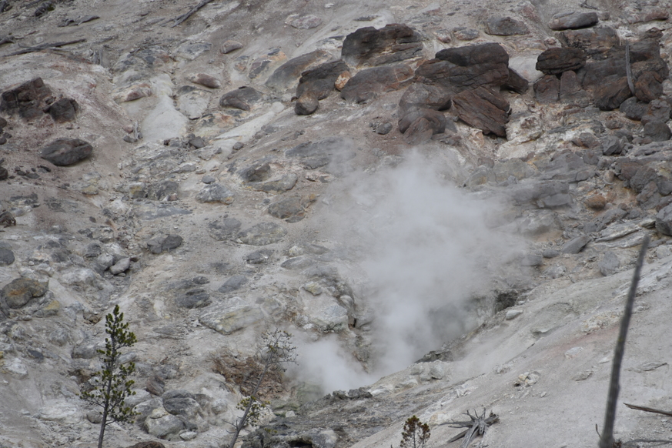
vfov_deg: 3.1
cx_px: 400
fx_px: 8213
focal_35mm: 440
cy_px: 272
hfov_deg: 4.7
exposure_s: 1/640
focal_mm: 300
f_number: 5.6
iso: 140
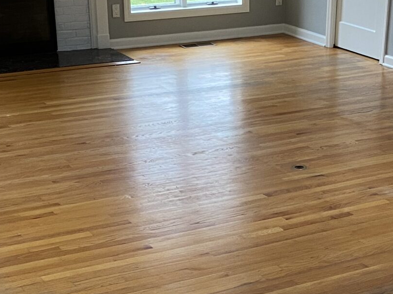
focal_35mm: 82
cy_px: 288
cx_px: 241
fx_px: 931
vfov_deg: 17.6
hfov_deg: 23.8
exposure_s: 1/60
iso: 200
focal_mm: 4.25
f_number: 1.8
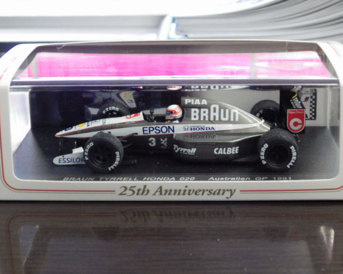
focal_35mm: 75
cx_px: 171
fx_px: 761
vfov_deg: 20.4
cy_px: 138
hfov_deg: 25.4
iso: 800
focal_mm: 12.8
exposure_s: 1/40
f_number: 4.2
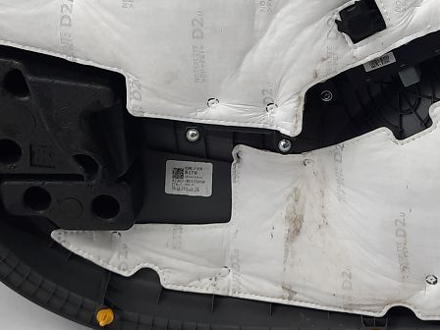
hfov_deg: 28.4
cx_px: 345
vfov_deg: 20.7
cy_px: -47
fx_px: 852
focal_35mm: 67
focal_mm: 4.6
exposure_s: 1/100
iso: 64
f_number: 2
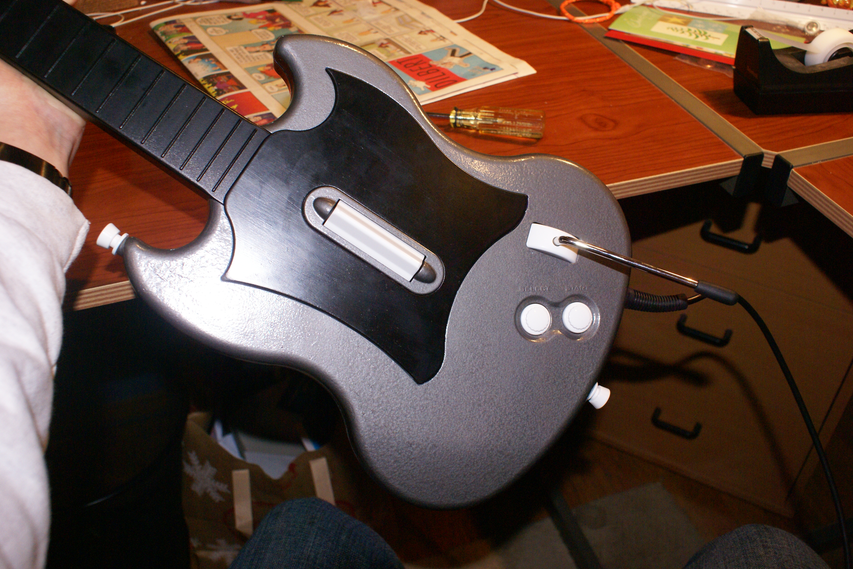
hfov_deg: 60.3
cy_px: 282
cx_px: 435
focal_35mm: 31
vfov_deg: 42.3
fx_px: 734
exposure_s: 1/60
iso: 400
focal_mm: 20
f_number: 5.6
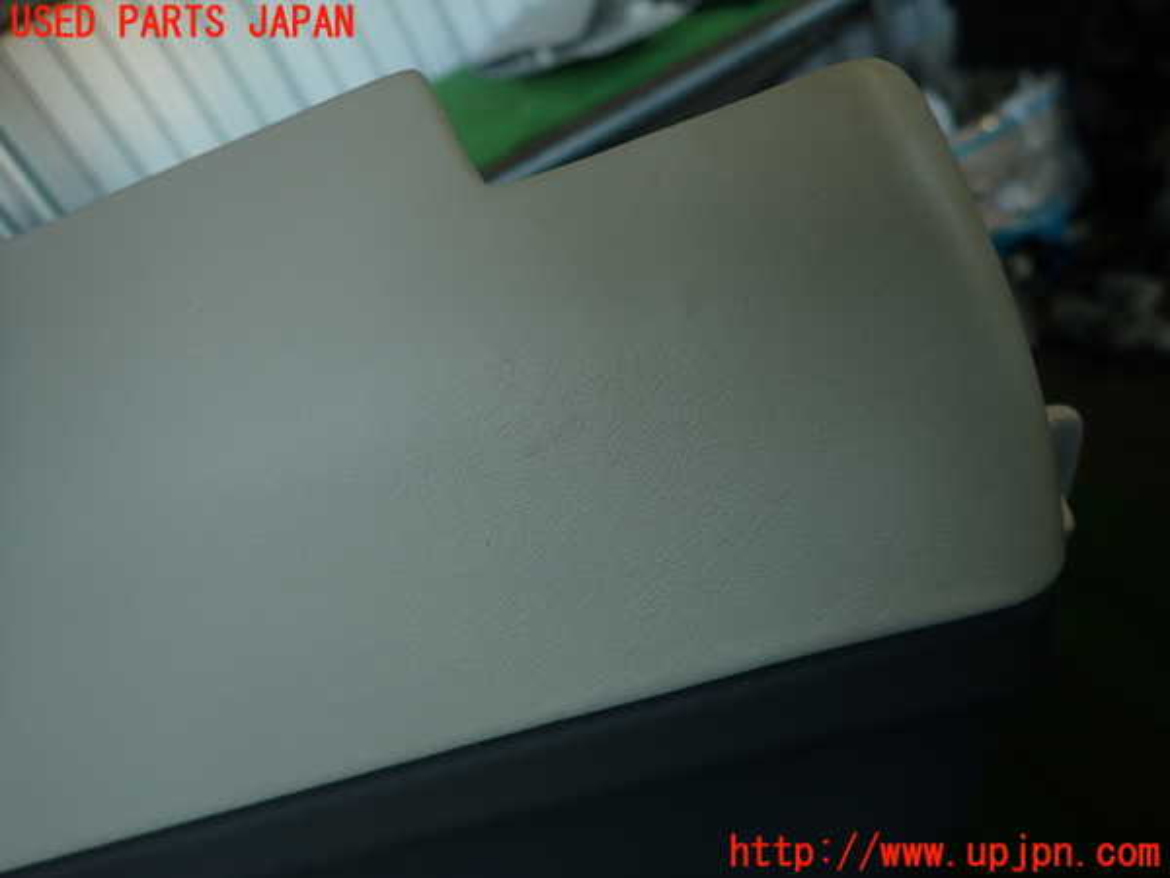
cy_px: 439
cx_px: 585
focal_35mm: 25
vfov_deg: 54.9
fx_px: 845
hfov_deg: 69.4
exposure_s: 1/100
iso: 100
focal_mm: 4.5
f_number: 2
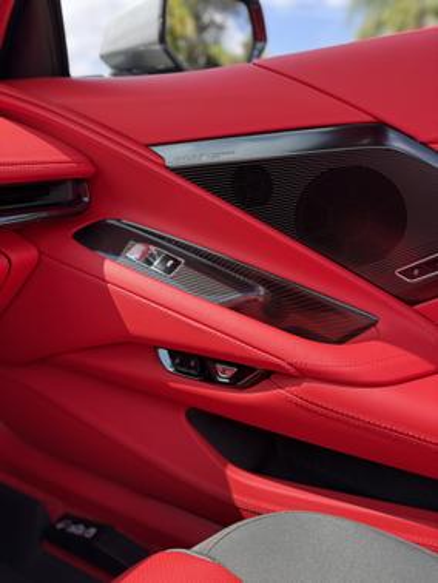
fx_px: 404
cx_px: 219
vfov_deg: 71.6
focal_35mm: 24
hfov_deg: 56.9
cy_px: 292
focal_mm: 6.76
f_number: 1.78
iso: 100
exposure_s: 1/822
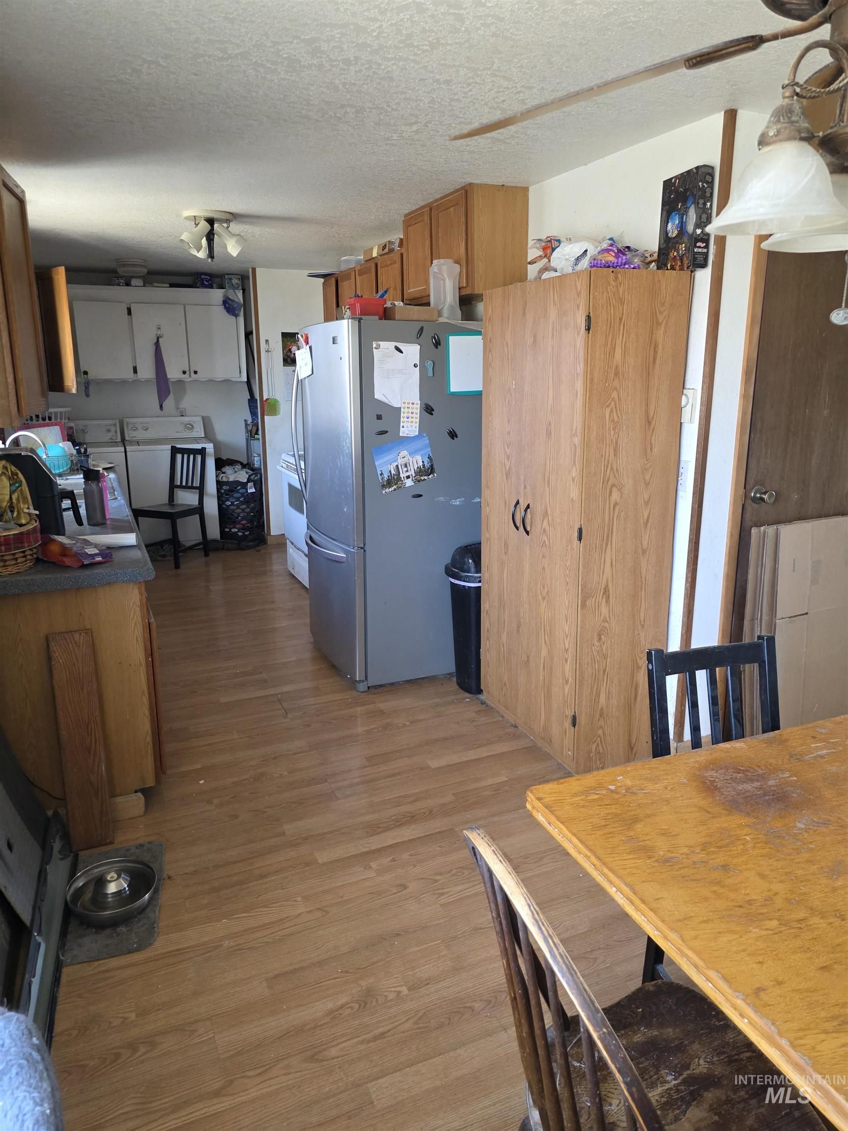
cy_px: 566
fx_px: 751
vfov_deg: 73.9
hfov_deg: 58.9
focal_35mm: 23
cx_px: 424
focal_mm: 6.3
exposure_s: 1/120
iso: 400
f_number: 1.7
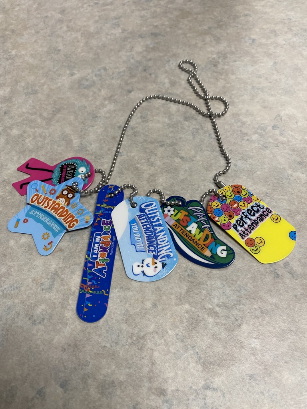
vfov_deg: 67.3
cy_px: 204
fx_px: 307
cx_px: 154
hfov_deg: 53.1
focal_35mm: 26
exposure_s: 1/60
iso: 64
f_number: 1.8
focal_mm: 4.25
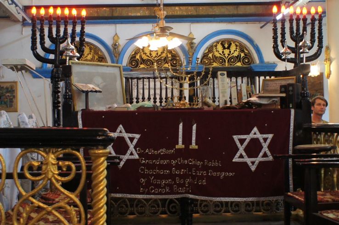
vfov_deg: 24.6
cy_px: 112
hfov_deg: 36.3
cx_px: 170
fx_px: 518
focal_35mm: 55
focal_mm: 16
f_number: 2.8
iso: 800
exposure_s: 1/30
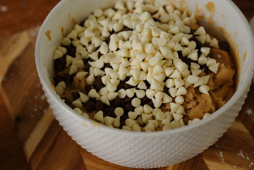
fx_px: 593
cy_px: 85
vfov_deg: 16.3
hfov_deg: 24.2
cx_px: 127
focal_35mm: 84
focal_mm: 56
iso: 100
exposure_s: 1/50
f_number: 2.8
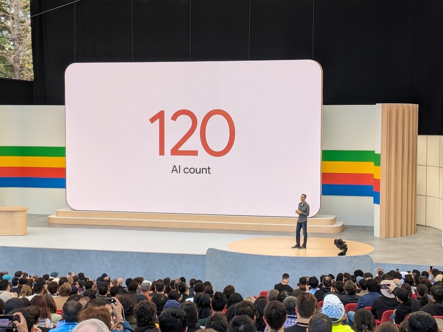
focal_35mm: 50
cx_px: 220
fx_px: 640
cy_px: 167
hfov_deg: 38.2
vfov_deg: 29.1
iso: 84
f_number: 1.7
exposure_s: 1/570
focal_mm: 4.53
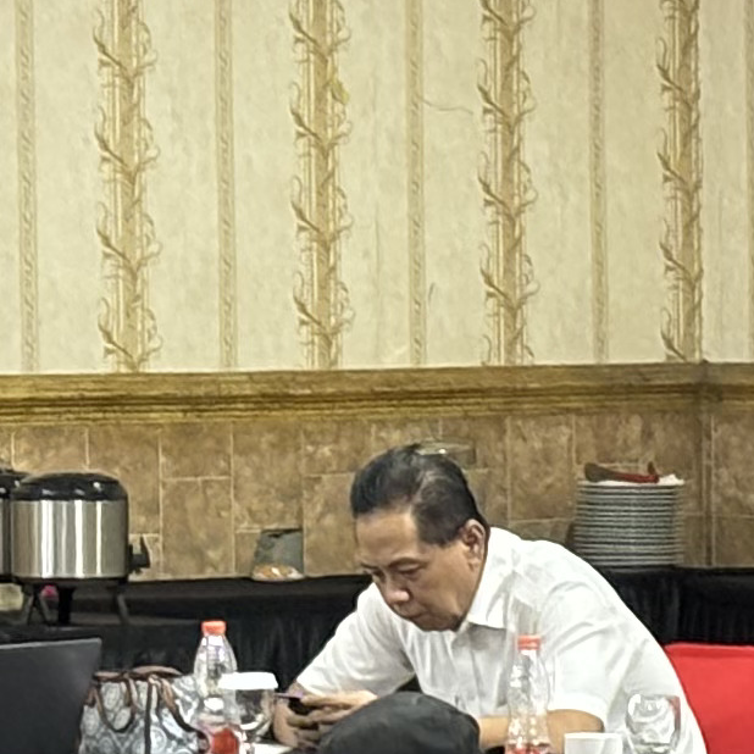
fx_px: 7393
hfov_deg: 5.8
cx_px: 683
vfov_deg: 5.8
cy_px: 465
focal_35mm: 300
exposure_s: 1/30
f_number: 1.6
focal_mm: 5.96
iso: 400
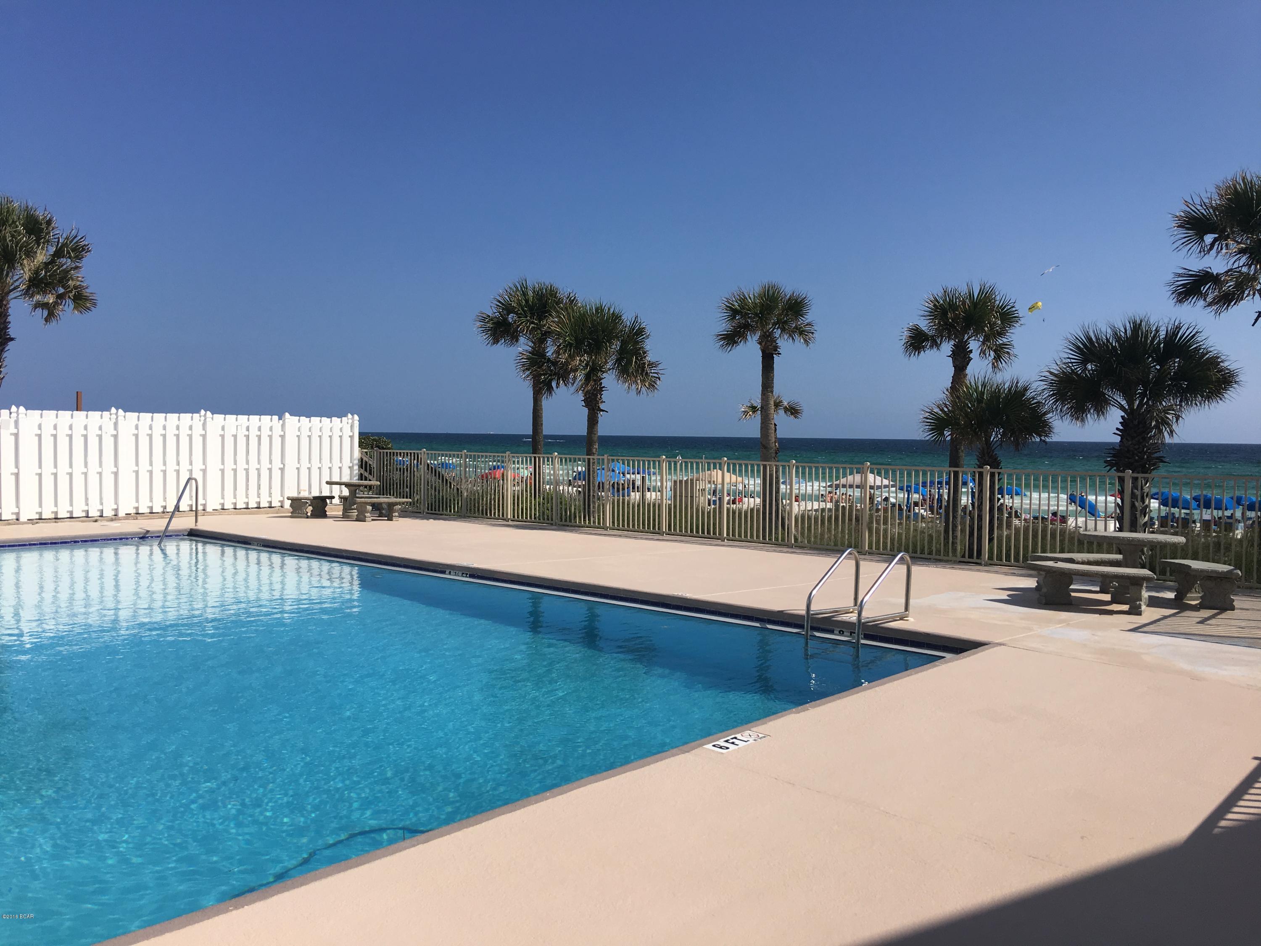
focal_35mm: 29
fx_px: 1056
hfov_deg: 61.7
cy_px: 473
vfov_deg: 48.2
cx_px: 630
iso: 25
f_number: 2.2
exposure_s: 1/2959
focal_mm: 4.15
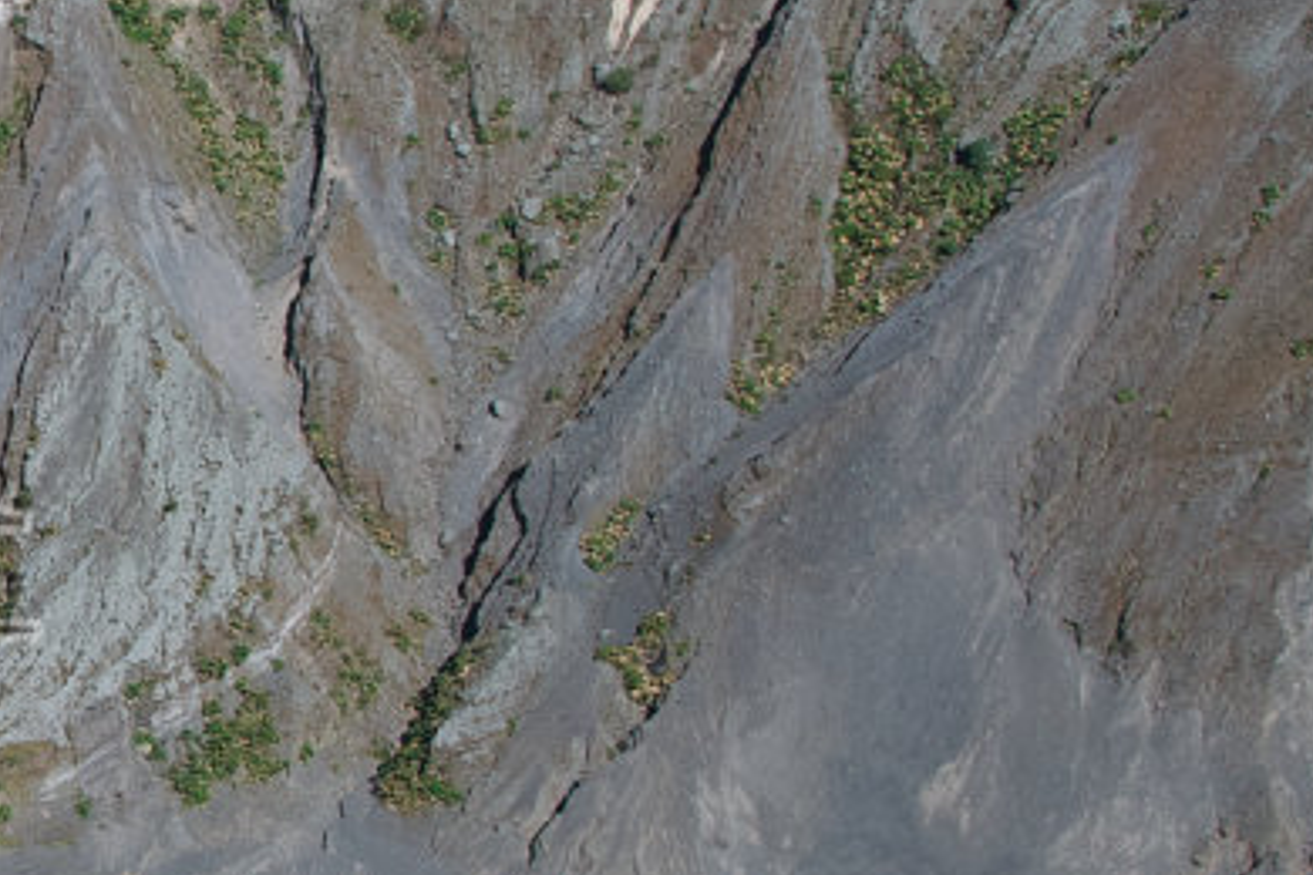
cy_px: 464
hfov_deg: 12.3
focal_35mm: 160
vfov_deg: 8.6
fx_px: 5835
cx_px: -525
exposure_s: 1/250
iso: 100
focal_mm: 26
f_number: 8
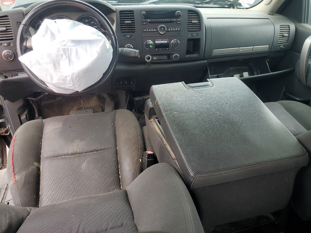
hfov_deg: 67.3
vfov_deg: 53.1
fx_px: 234
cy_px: 116
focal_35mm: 26
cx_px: 156
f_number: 1.5
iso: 50
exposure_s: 1/213
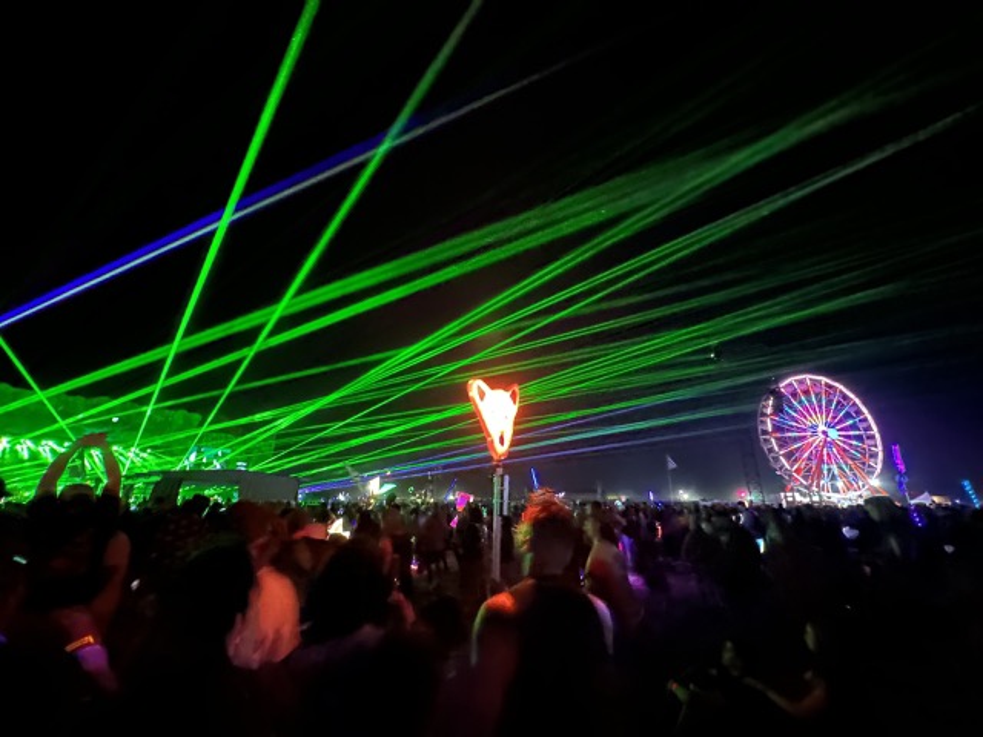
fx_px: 398
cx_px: 492
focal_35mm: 14
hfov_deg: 102.1
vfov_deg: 85.7
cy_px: 368
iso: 2500
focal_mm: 2.22
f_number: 2.2
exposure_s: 1/7
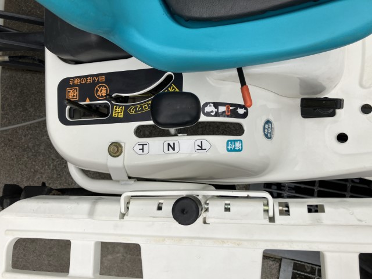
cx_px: 186
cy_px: 140
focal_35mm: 28
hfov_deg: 63.4
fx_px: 301
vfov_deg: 49.7
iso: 32
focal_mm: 3.99
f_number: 1.8
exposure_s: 1/571
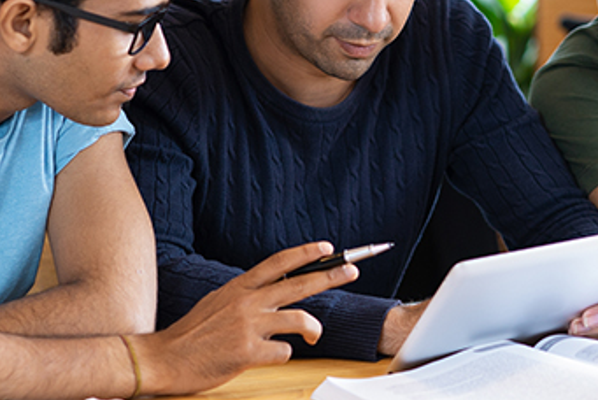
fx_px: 2278
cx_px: 347
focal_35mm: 137
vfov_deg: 10.0
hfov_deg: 15.0
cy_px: 141
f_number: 2.5
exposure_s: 1/200
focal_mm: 55
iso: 250
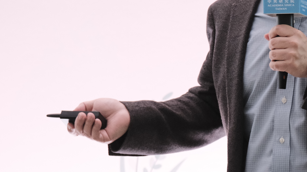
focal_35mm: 576
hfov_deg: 3.7
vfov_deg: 2.1
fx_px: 4688
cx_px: 267
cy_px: 19
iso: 4000
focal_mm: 140
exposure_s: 1/80
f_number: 3.6
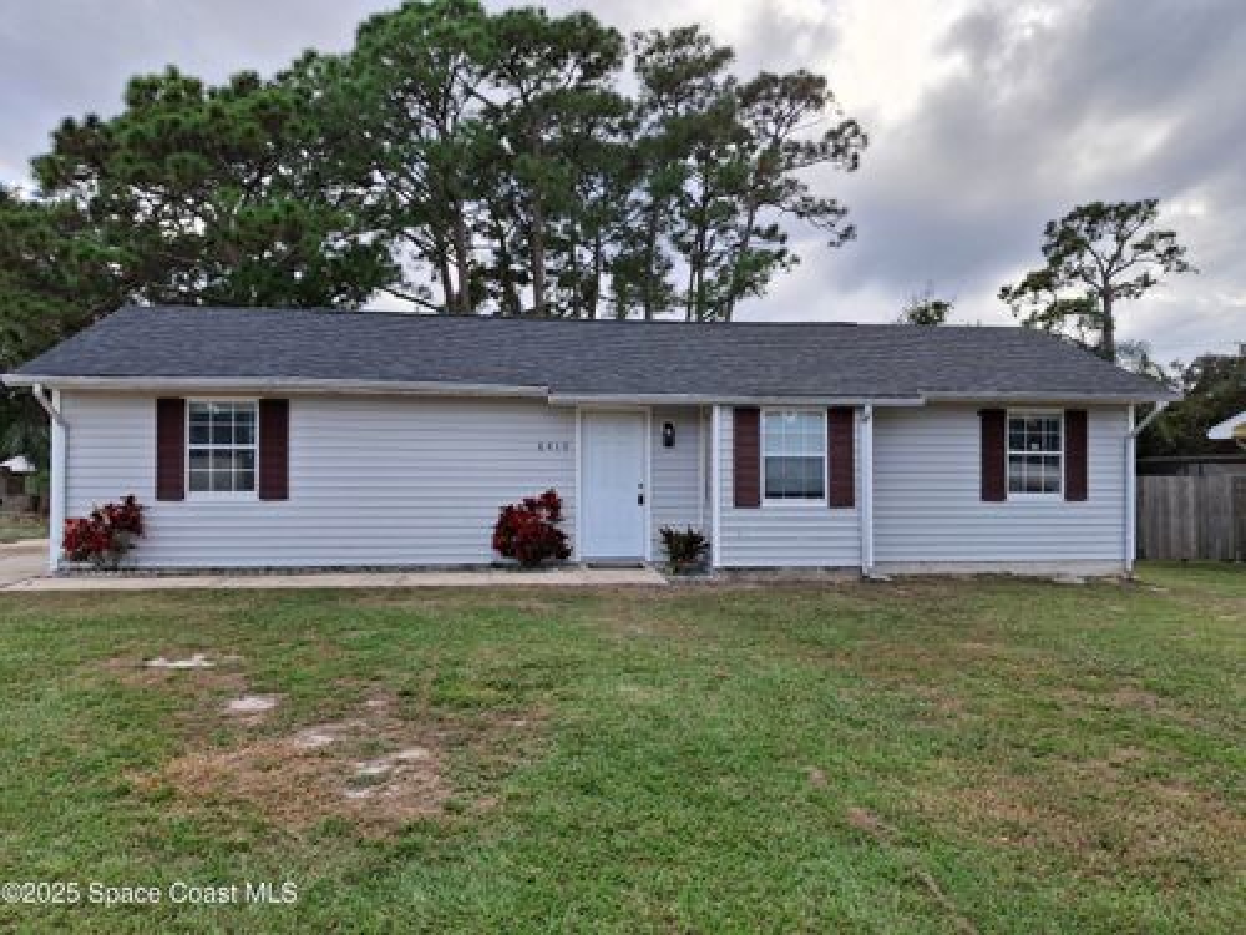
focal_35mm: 25
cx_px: 623
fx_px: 900
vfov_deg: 54.9
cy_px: 468
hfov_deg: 69.4
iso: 25
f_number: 1.8
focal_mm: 4.69
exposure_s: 1/466
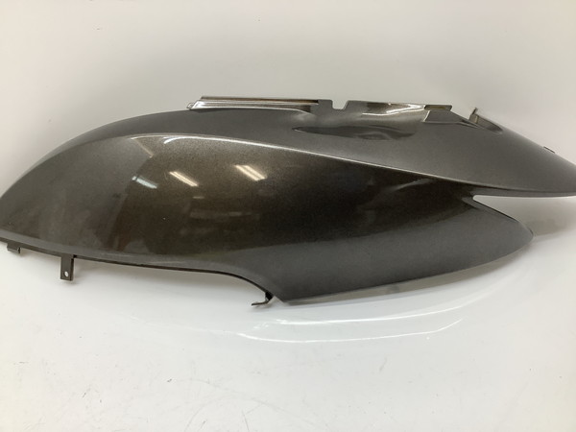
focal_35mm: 31
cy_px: 216
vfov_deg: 45.4
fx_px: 516
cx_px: 288
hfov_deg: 58.4
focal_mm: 3.3
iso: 64
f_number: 2.4
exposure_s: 1/120
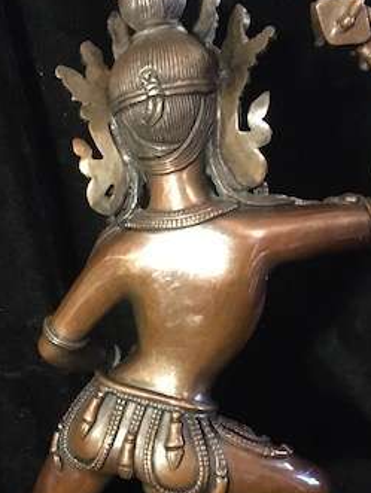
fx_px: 799
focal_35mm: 56
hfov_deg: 26.0
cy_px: 387
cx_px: 128
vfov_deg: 33.4
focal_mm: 4.15
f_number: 2.2
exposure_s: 1/17
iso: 1250
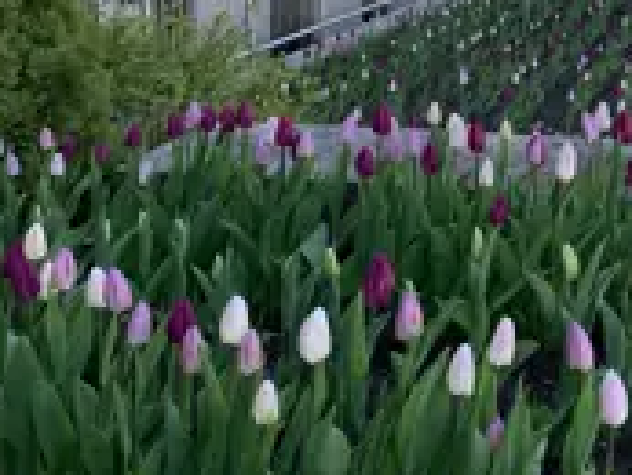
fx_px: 1096
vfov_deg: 23.6
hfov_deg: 31.2
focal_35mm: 60
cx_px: 519
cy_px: 22
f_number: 1.8
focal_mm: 4.25
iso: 25
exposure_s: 1/374
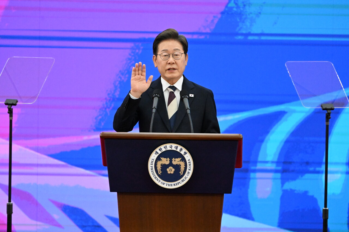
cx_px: 174
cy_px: 116
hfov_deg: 4.3
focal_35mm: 480
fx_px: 4652
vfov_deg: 2.9
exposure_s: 1/500
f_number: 6
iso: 16000
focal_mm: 480
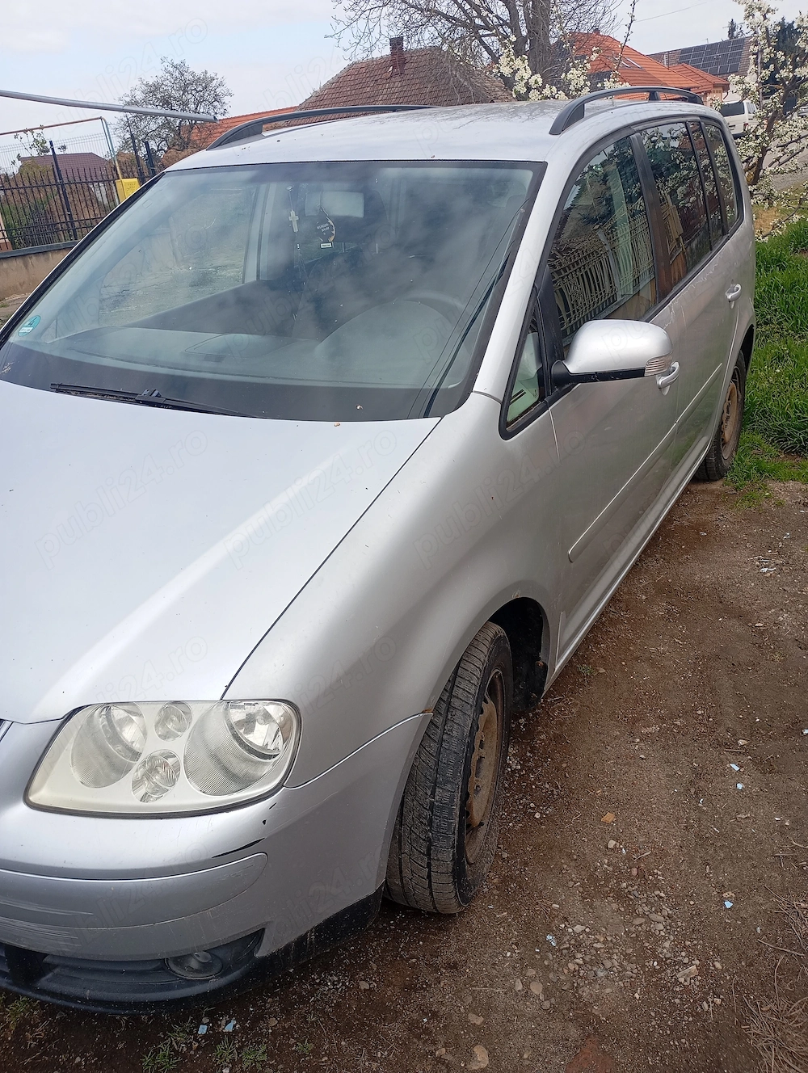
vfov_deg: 63.4
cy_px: 536
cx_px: 404
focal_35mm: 28
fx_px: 869
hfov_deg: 49.9
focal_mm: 4.27
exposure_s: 1/348
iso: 102
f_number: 1.8
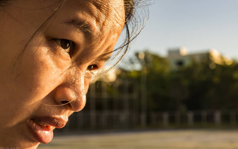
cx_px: 119
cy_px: 73
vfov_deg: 18.7
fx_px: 451
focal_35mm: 70
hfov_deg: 29.6
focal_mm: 45
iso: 100
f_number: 7.1
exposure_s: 1/160
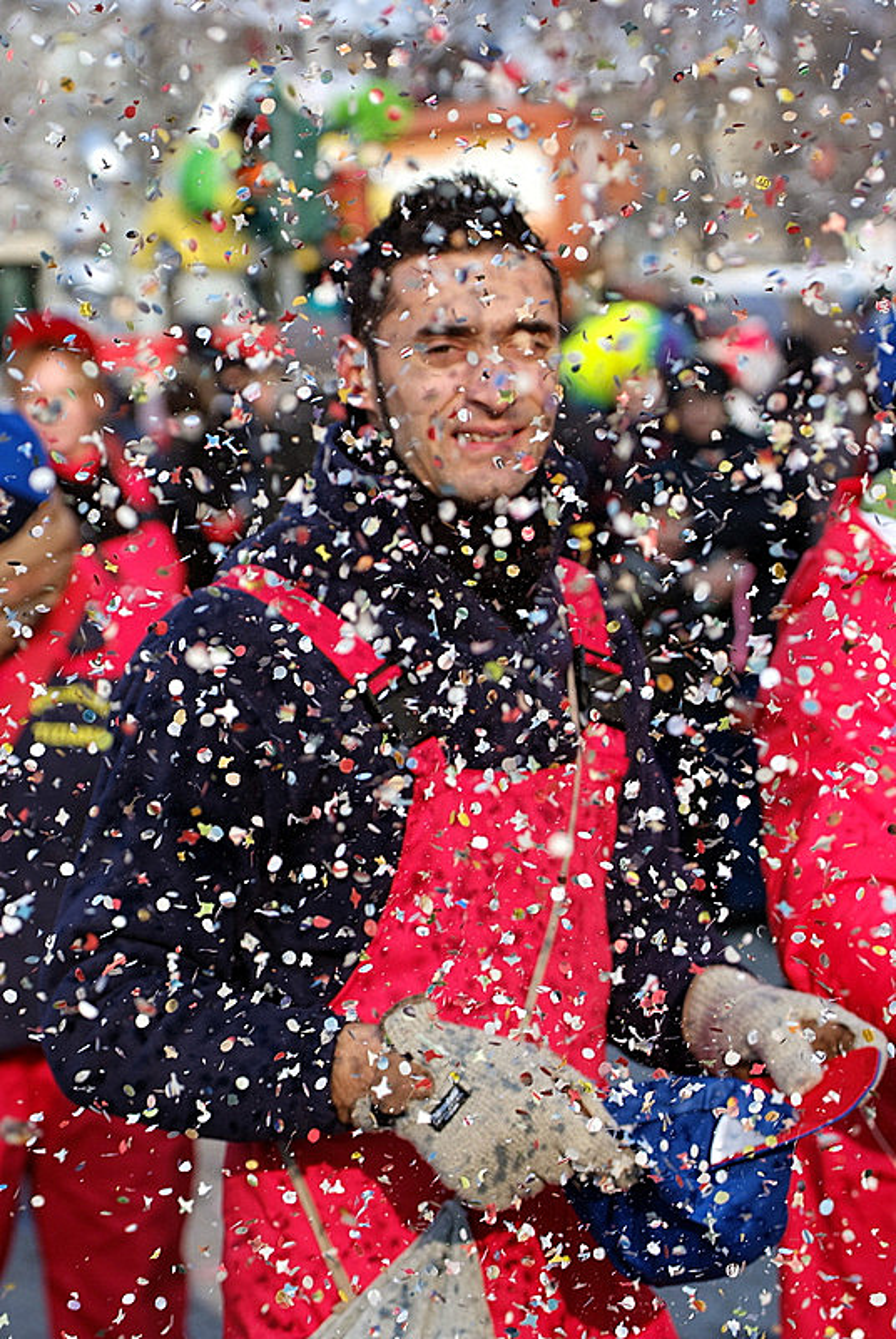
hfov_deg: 15.2
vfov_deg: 22.6
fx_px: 3348
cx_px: 448
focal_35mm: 90
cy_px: 670
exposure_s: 1/1000
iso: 200
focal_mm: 60
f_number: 4
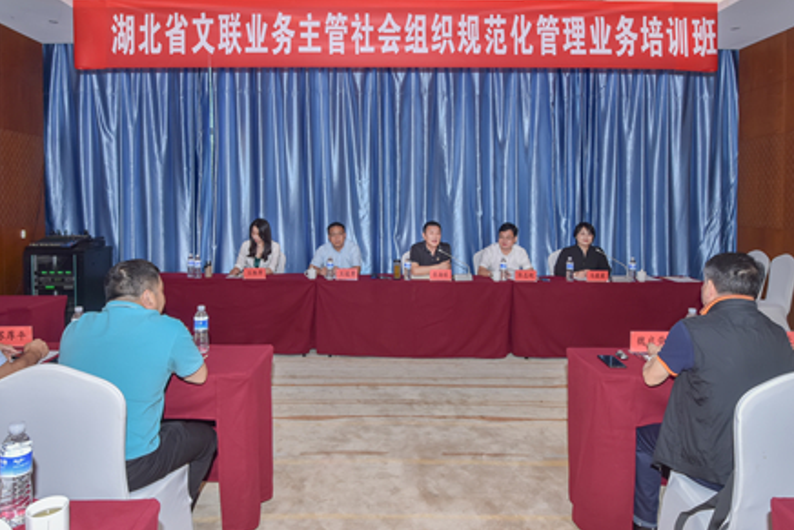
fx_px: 485
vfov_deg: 56.5
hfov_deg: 78.5
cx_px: 413
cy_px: 333
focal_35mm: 22
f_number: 8
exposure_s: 1/60
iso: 160
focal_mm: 16
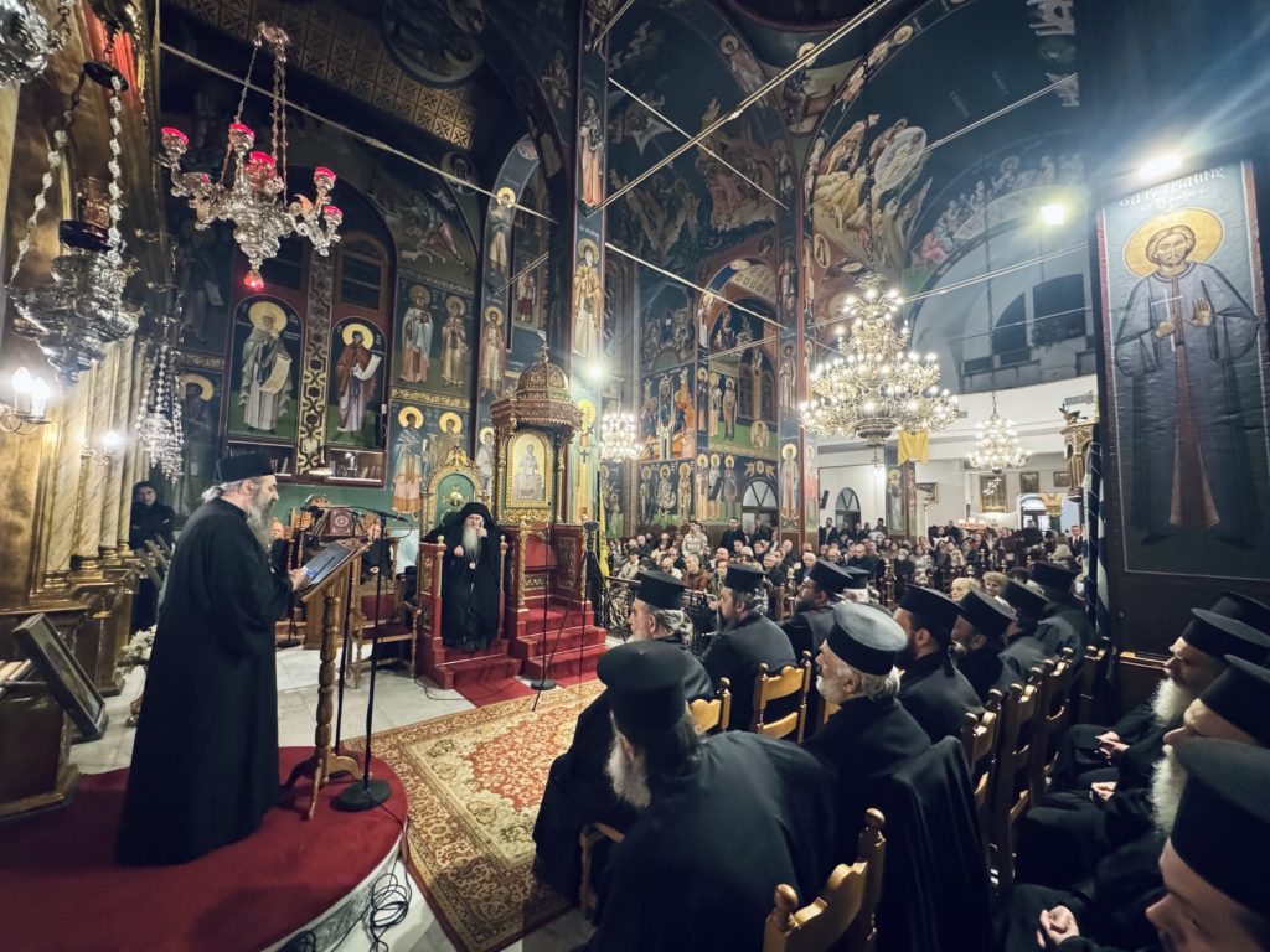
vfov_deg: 85.7
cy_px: 476
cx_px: 635
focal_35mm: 14
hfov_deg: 102.1
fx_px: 514
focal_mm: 2.22
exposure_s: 1/50
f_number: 2.2
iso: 1000
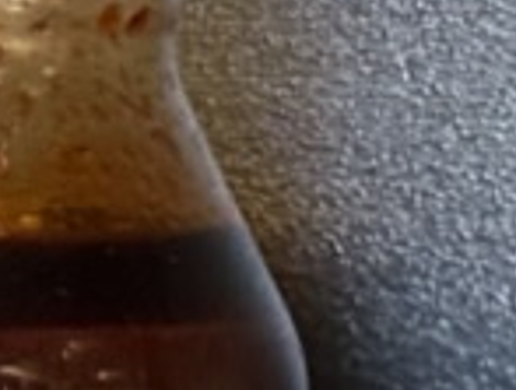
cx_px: -635
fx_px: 4991
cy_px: 546
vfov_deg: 4.4
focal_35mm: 334
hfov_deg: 5.7
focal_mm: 6.76
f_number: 1.78
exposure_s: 1/40
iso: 500
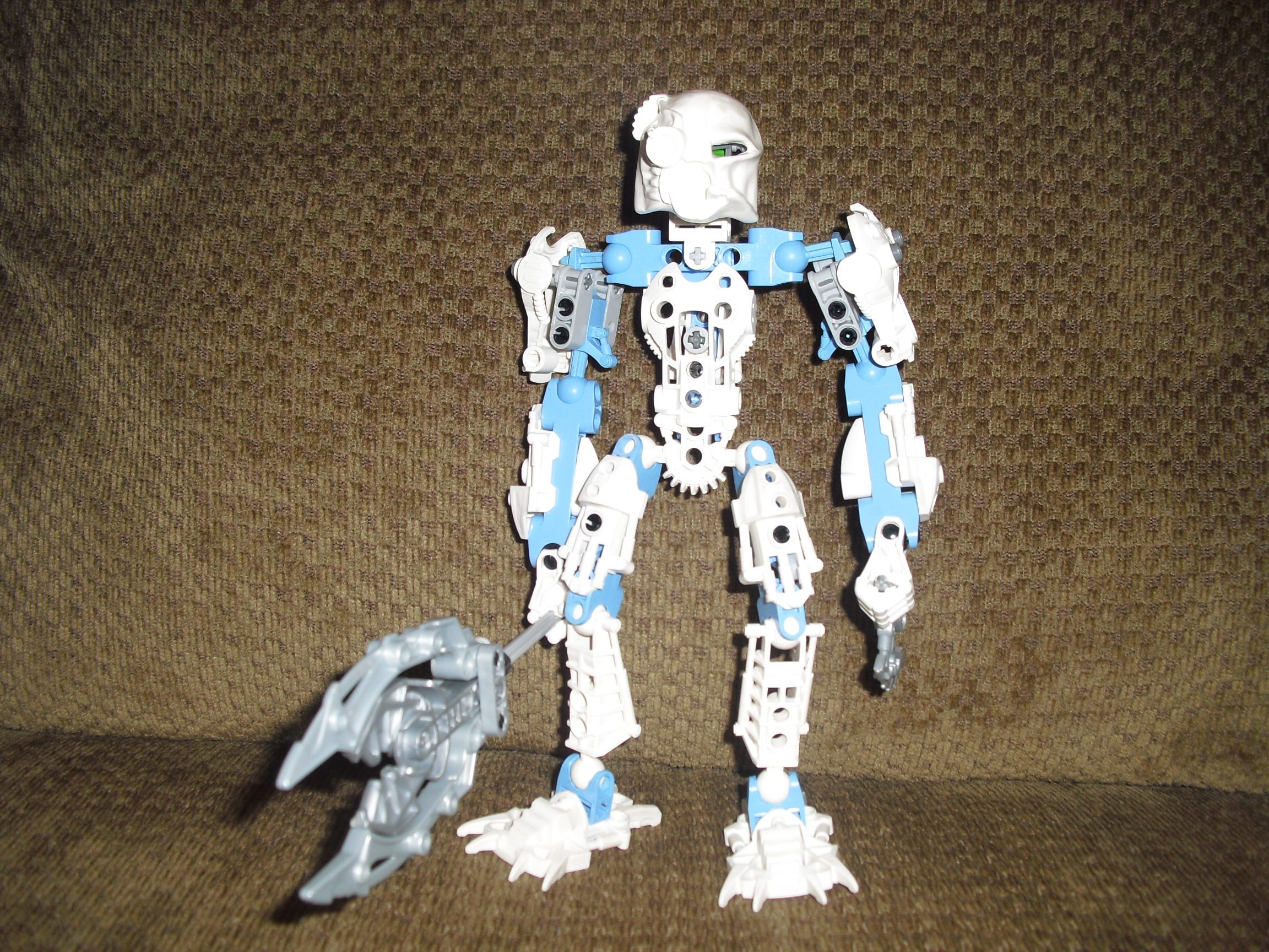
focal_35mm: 36
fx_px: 1320
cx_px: 634
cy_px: 476
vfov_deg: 39.7
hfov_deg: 51.4
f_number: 3.1
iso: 100
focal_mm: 6.3
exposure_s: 1/60
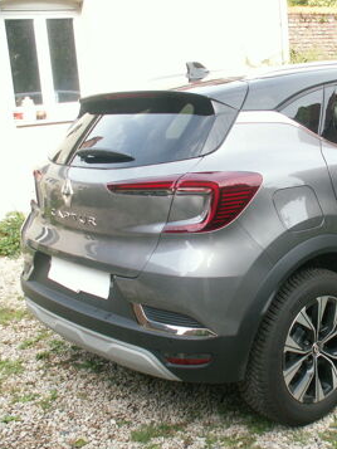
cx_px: 298
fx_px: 610
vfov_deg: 40.4
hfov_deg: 29.7
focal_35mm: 47
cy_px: 225
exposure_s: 1/100
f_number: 4
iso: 50
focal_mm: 5.86
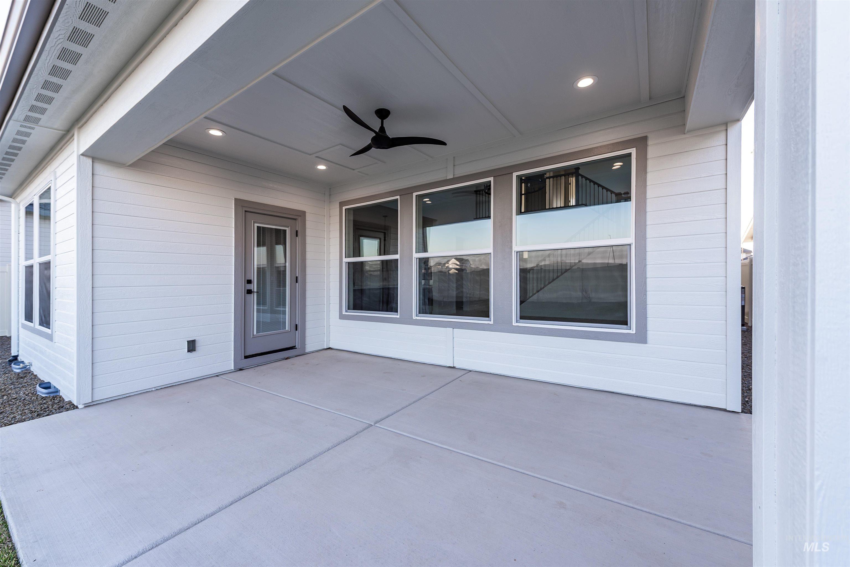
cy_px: 284
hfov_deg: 104.2
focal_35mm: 14
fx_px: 331
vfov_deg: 81.2
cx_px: 425
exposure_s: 1/60
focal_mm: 14
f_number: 5
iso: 125
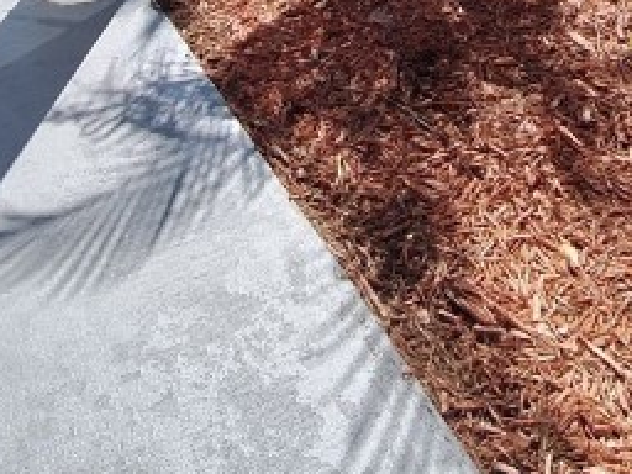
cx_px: 407
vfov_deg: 21.2
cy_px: -326
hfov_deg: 36.5
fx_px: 949
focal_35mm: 52
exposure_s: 1/2331
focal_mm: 1.74
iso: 40
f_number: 2.2
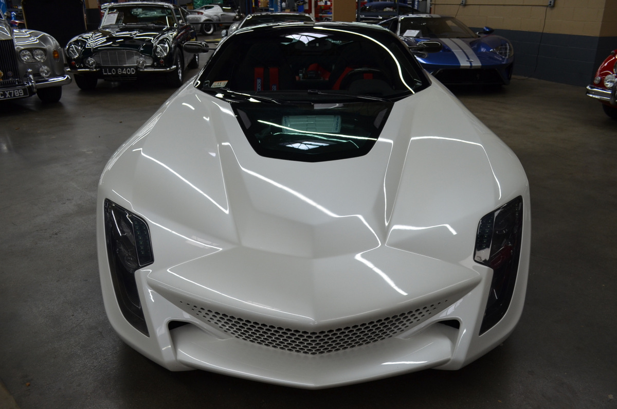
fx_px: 513
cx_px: 308
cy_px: 204
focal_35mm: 30
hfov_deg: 62.0
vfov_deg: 43.4
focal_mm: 20
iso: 400
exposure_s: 1/100
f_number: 5
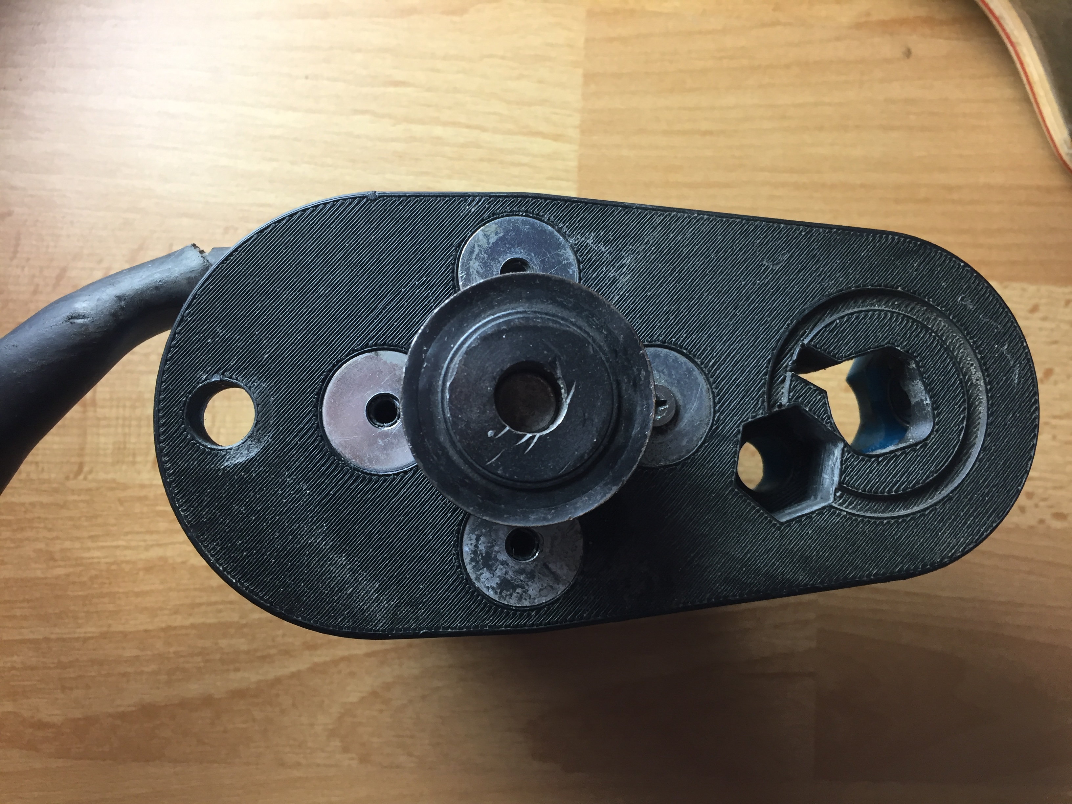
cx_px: 536
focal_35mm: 29
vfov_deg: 48.2
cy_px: 402
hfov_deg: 61.7
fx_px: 898
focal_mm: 4.15
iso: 32
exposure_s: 1/33
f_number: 2.2
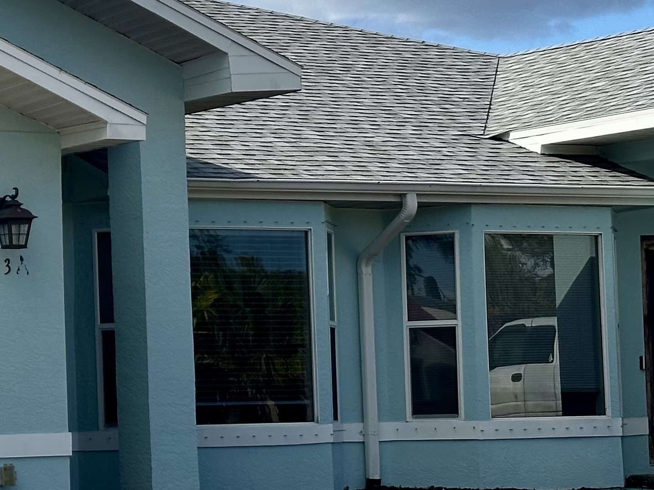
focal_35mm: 135
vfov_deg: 11.0
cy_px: 333
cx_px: -161
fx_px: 2550
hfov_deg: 14.1
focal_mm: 6.86
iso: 64
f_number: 1.78
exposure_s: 1/4016
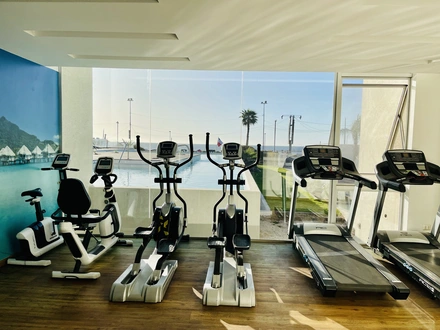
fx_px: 330
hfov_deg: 67.3
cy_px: 165
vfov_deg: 53.1
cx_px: 220
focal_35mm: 26
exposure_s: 1/5128
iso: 32
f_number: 1.6
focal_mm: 5.1
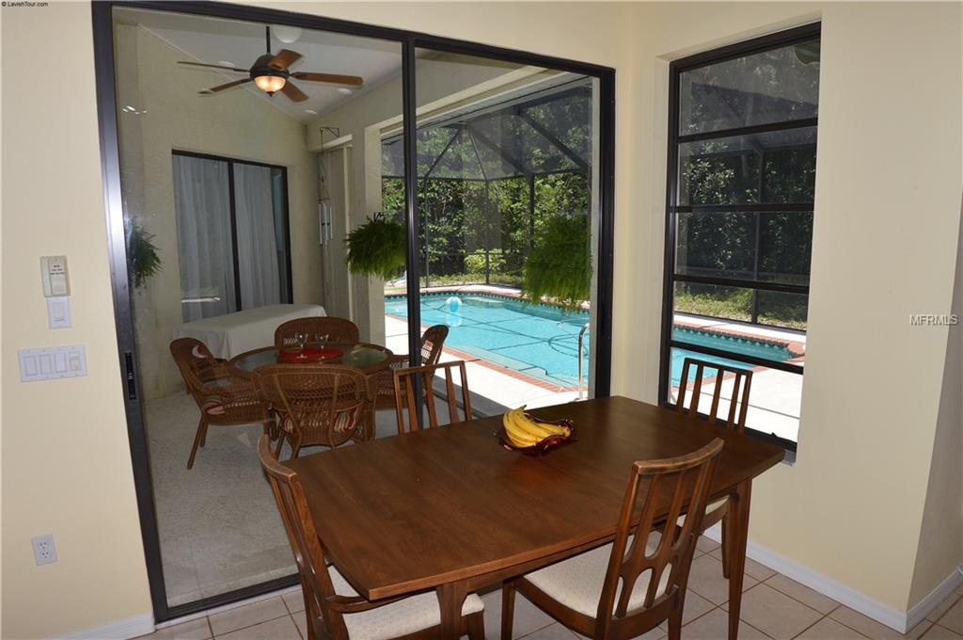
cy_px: 320
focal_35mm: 22
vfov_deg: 56.0
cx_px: 482
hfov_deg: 77.4
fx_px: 601
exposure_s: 1/200
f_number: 7.1
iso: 200
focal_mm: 15
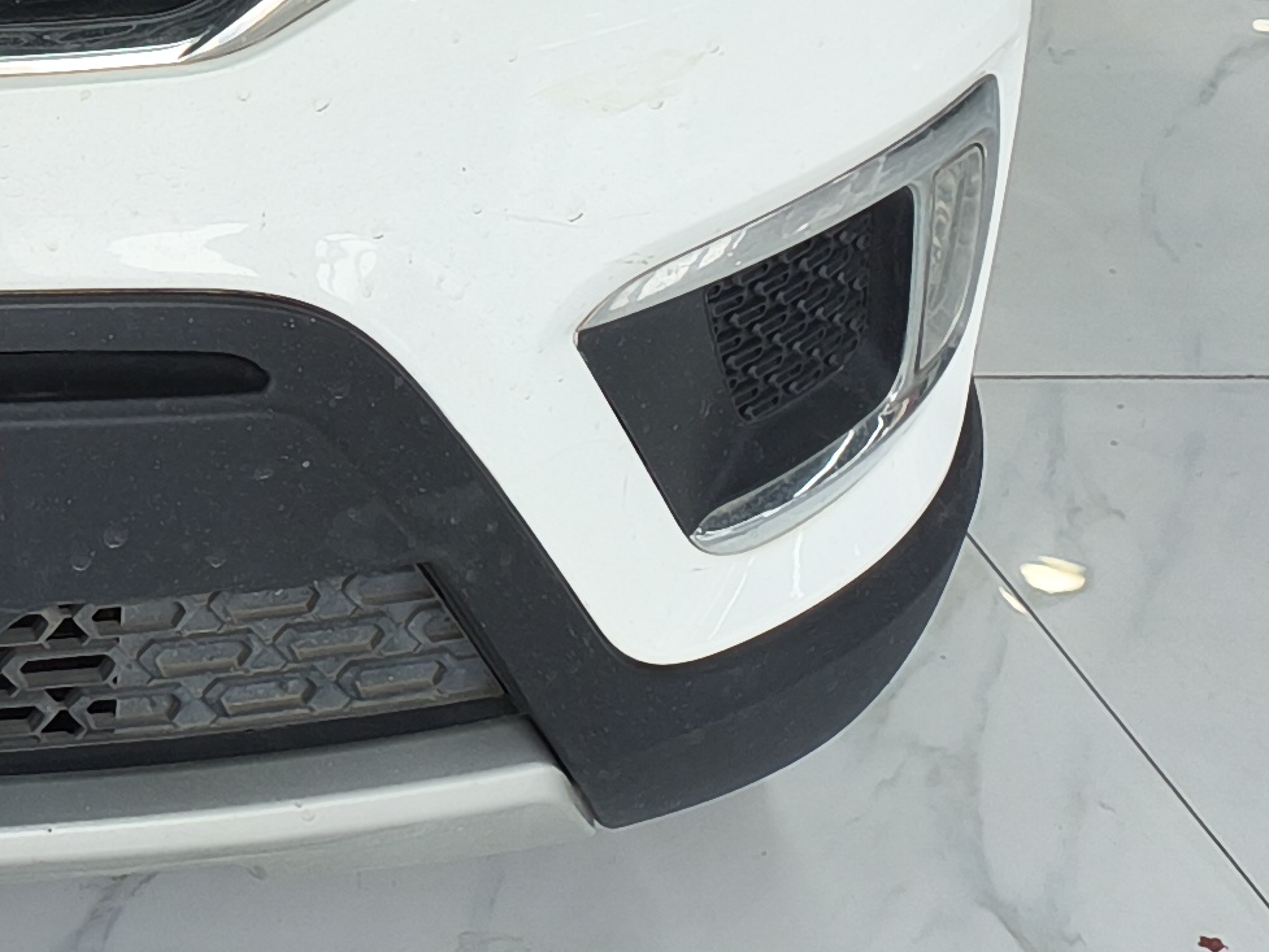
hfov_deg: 16.3
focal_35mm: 109
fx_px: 3996
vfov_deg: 12.7
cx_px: -695
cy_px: -561
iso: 50
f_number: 1.5
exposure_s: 1/131
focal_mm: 4.94
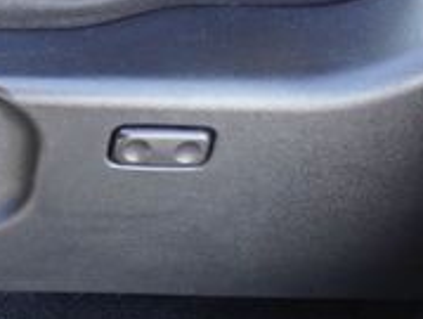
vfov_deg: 13.9
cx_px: -31
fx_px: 1261
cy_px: 402
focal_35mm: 103
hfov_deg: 18.4
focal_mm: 20
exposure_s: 1/160
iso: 1250
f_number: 4
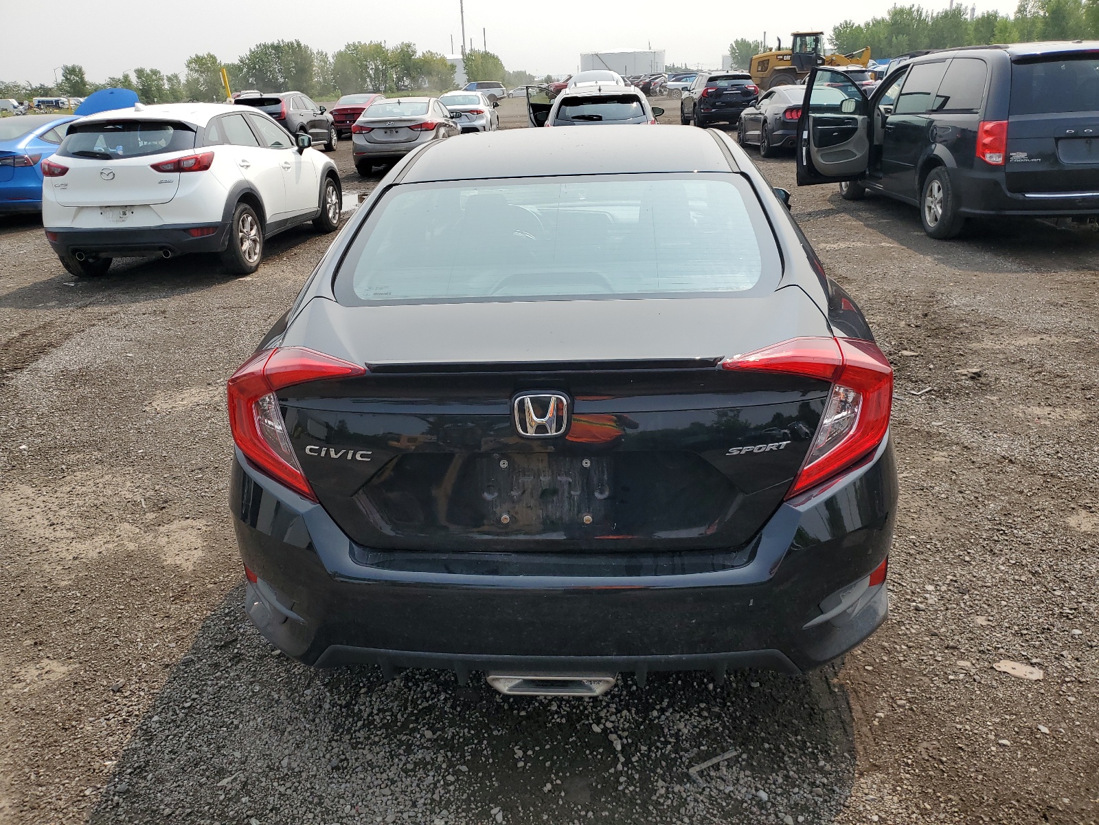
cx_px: 550
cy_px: 412
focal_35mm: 26
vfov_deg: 53.1
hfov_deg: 67.3
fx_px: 825
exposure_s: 1/3333
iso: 50
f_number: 1.5
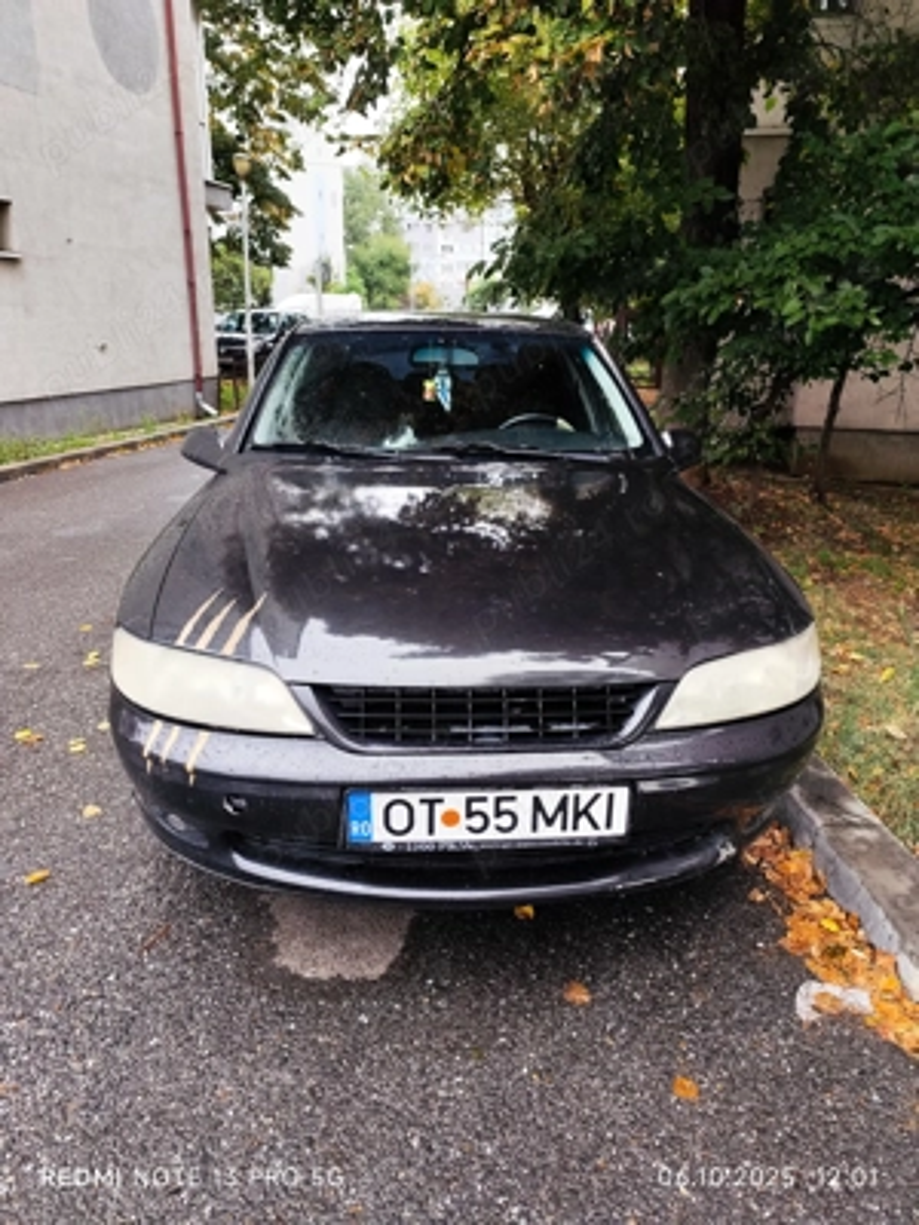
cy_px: 612
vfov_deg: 73.9
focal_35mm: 23
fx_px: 814
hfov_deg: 58.9
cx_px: 460
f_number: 1.65
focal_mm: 6.14
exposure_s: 1/100
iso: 100
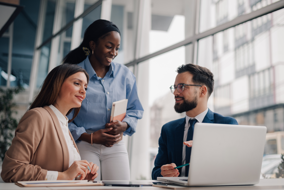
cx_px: 142
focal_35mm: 50
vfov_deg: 27.0
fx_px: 394
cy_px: 95
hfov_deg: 39.6
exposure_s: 1/640
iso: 200
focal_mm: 50
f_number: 2.5
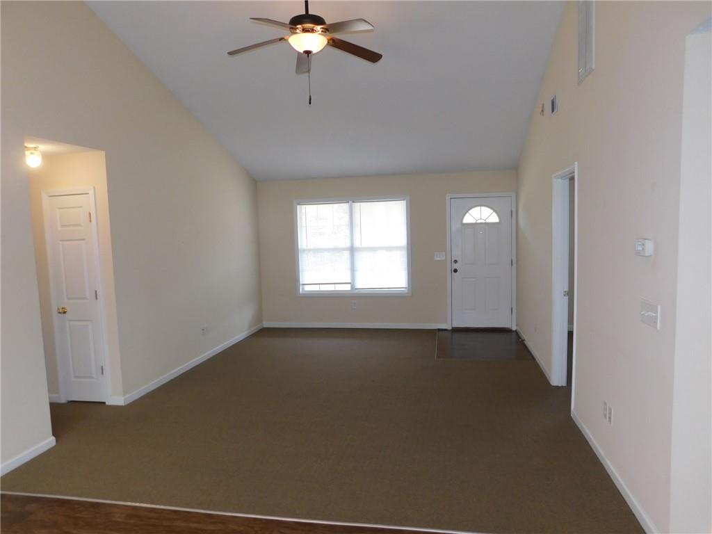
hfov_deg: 71.6
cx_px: 356
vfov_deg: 56.8
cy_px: 267
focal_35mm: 24
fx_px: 494
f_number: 3
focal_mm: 4.1
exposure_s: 1/30
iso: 125
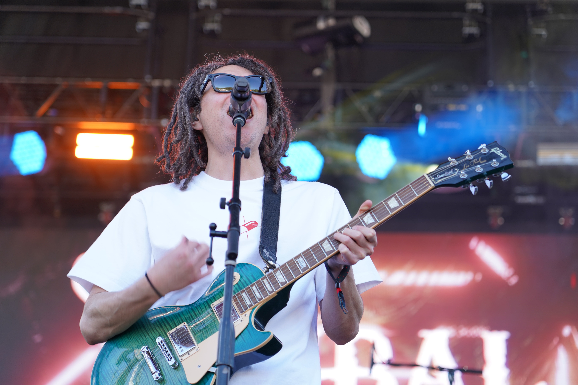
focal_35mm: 105
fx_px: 1686
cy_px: 192
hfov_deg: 19.5
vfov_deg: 13.0
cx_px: 289
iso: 200
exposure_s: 1/125
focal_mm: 105
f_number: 4
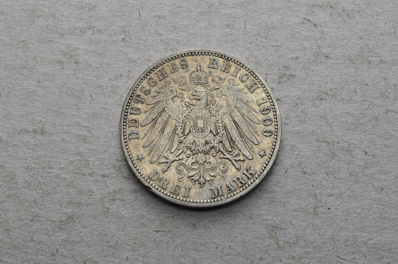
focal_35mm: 82
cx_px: 199
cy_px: 132
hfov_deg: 24.7
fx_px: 910
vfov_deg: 16.5
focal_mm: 55
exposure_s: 1/250
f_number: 14
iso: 400
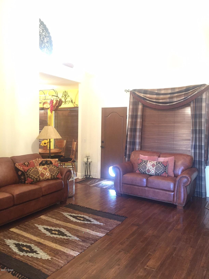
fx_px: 233
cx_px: 104
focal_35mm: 29
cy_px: 140
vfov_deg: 61.7
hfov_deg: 48.2
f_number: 2.2
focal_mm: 4.15
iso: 250
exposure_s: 1/15
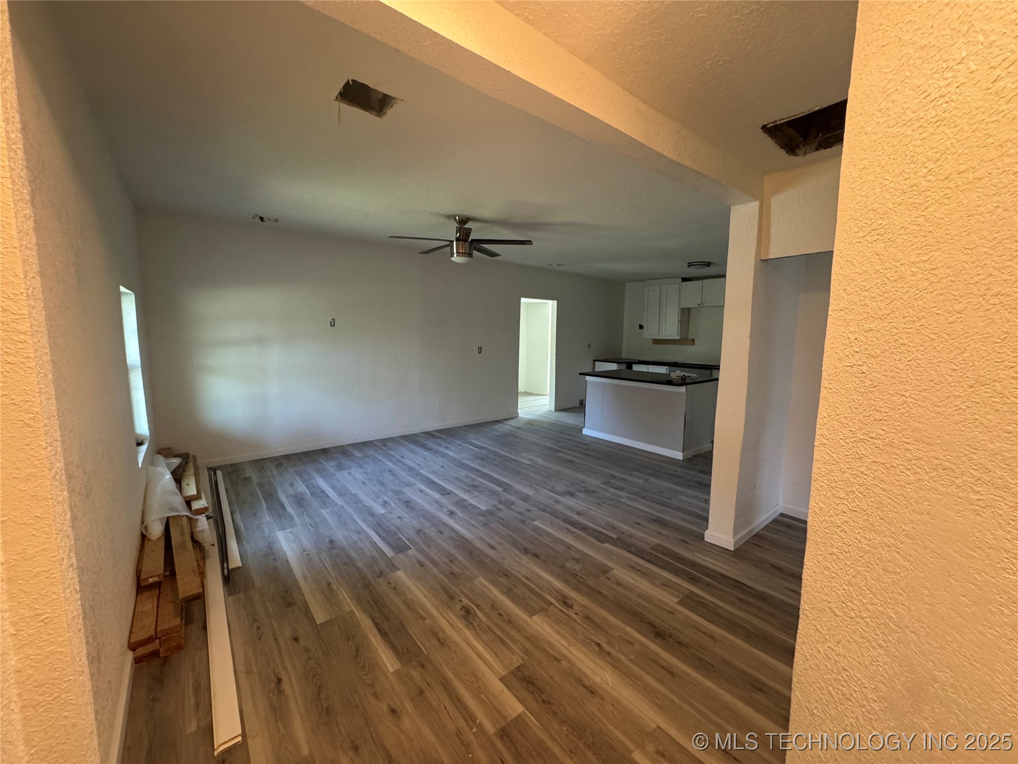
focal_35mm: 14
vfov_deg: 85.7
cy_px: 382
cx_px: 509
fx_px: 412
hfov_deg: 102.1
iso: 320
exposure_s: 1/60
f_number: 2.2
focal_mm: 2.22
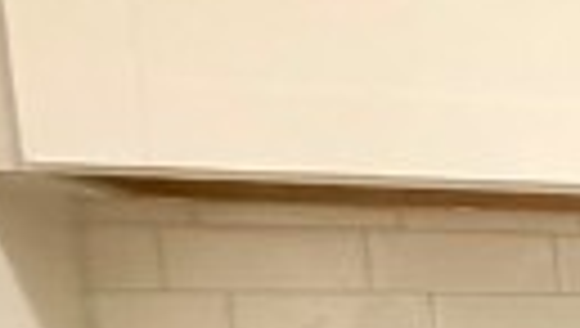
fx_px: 1864
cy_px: 544
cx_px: 2100
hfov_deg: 9.2
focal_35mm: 121
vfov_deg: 9.7
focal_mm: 2.22
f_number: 2.2
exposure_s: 1/30
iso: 1250
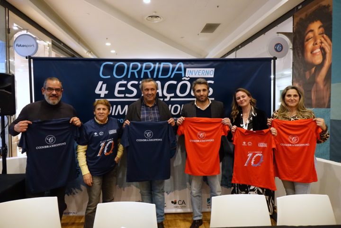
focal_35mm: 24
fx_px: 227
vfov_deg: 53.1
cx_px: 170
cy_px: 114
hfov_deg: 73.7
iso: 2000
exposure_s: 1/100
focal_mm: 8.83
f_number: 2.8
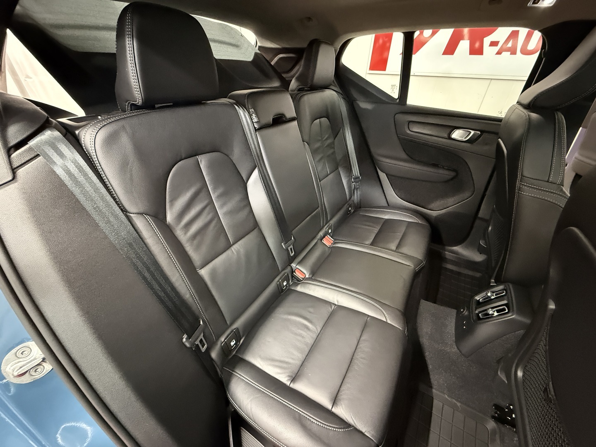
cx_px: 298
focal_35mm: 14
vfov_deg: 85.7
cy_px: 224
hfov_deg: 102.1
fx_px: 241
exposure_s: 1/25
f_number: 2.2
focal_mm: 2.22
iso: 1250
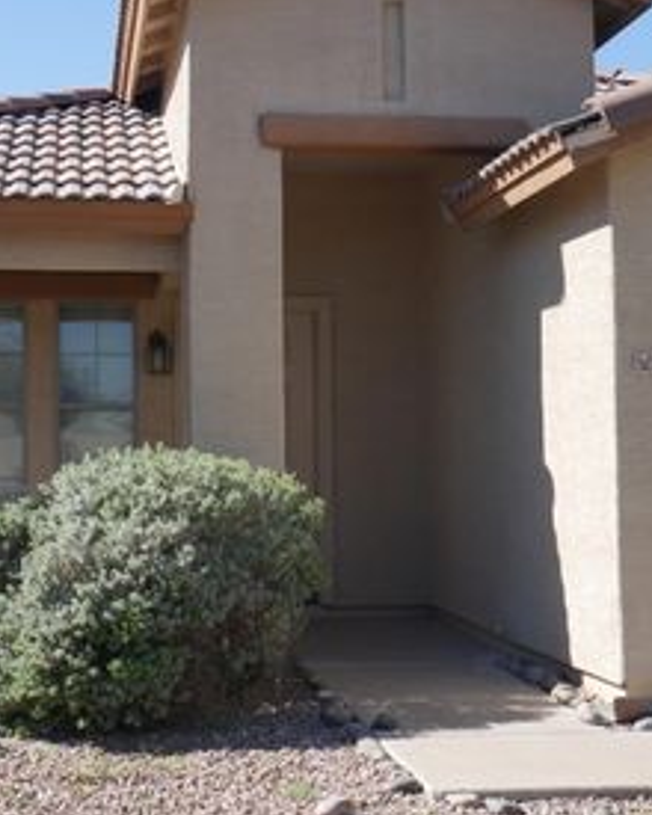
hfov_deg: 23.8
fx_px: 1544
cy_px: 357
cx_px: 231
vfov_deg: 29.5
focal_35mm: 64
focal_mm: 18
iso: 200
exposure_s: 1/320
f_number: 7.1
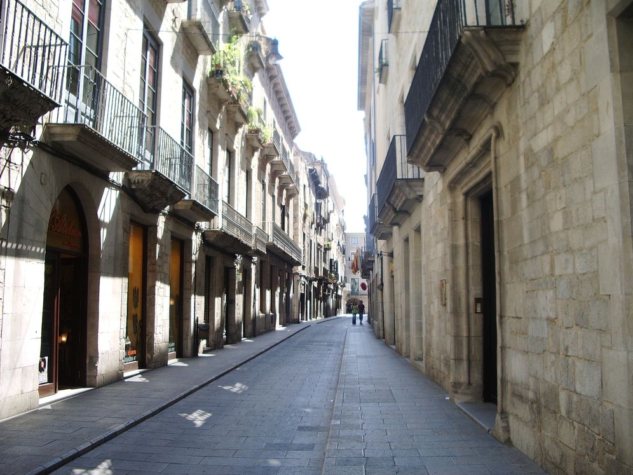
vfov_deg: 39.7
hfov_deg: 51.4
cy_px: 235
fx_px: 658
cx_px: 311
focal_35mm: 36
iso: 50
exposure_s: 1/160
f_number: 2.6
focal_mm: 5.8
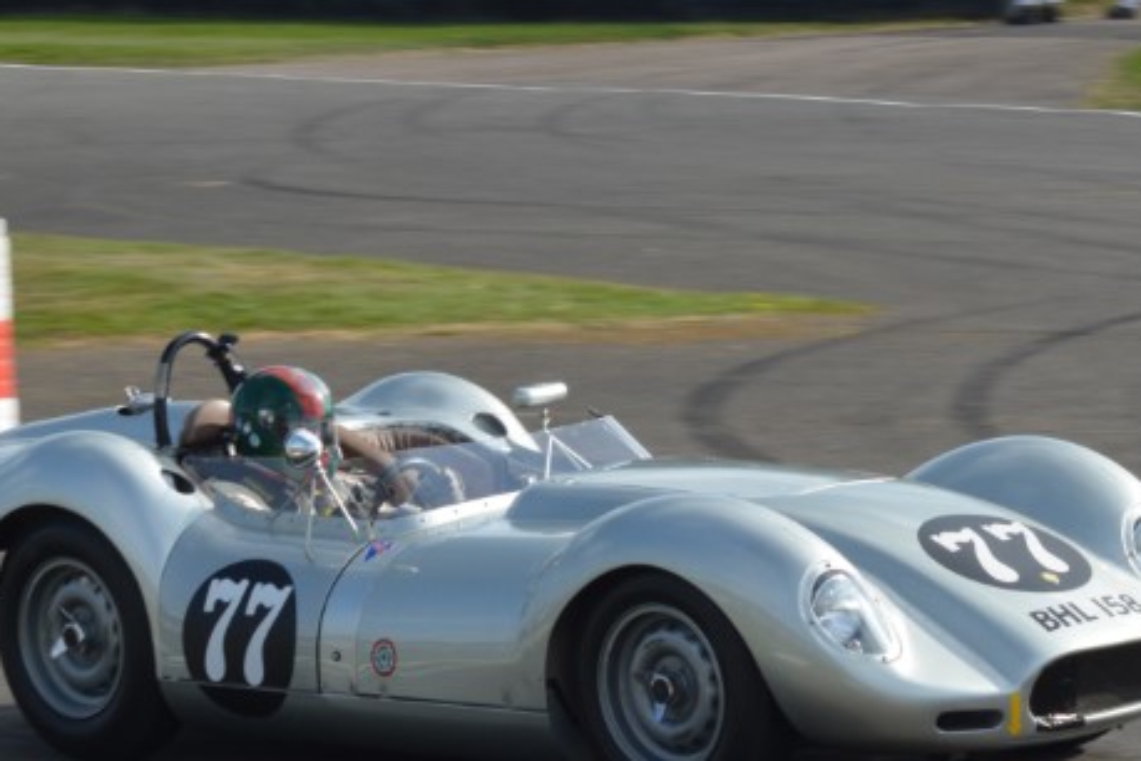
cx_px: 577
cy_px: 546
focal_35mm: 160
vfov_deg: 8.6
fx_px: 5071
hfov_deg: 12.8
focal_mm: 70
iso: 400
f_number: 13
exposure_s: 1/320
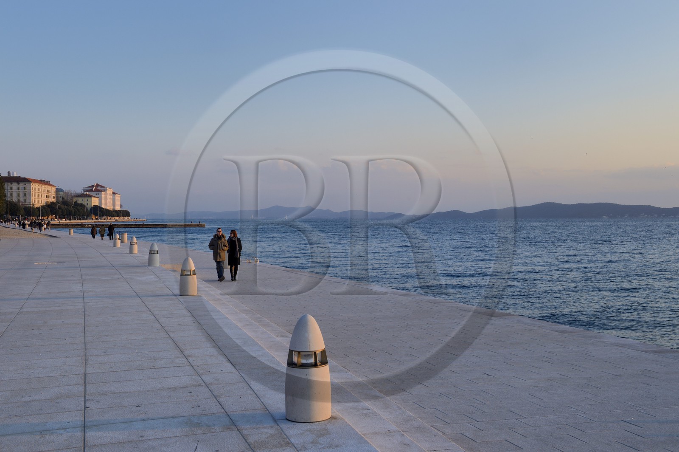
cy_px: 226
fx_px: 791
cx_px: 340
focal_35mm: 42
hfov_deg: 46.4
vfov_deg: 31.8
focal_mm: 42
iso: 200
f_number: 9
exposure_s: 1/160
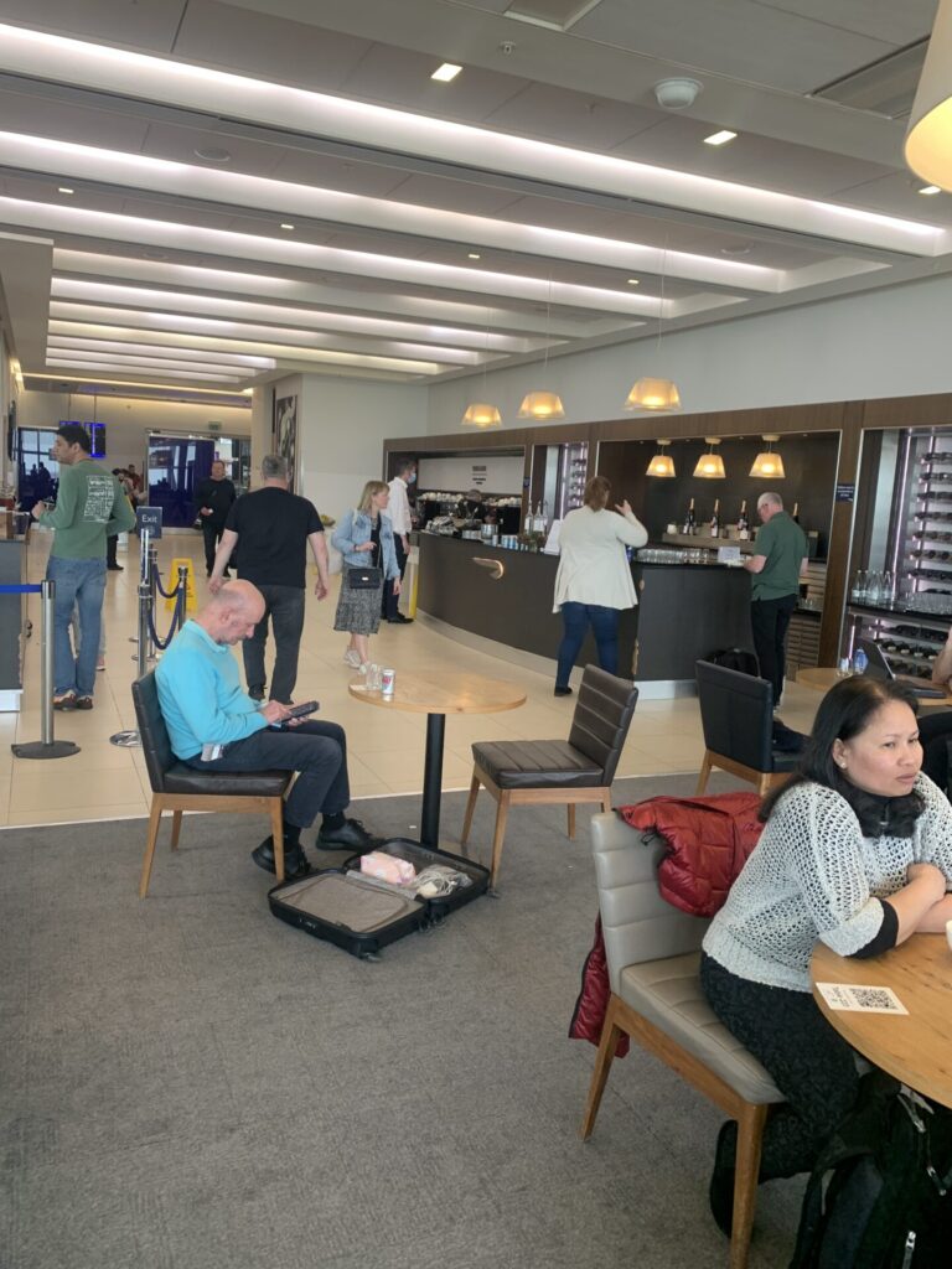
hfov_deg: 53.1
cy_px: 634
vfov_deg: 67.3
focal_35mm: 26
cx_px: 476
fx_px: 953
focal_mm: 4.25
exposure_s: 1/50
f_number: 1.8
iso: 64
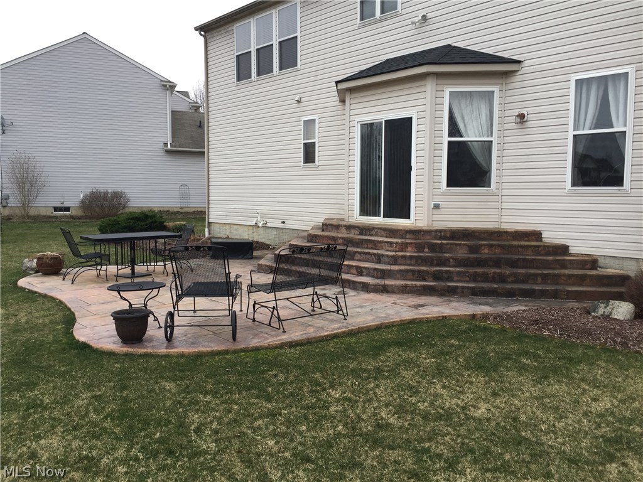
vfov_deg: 48.2
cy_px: 241
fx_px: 539
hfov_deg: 61.7
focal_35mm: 29
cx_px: 322
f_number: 2.2
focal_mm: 4.15
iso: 40
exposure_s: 1/120
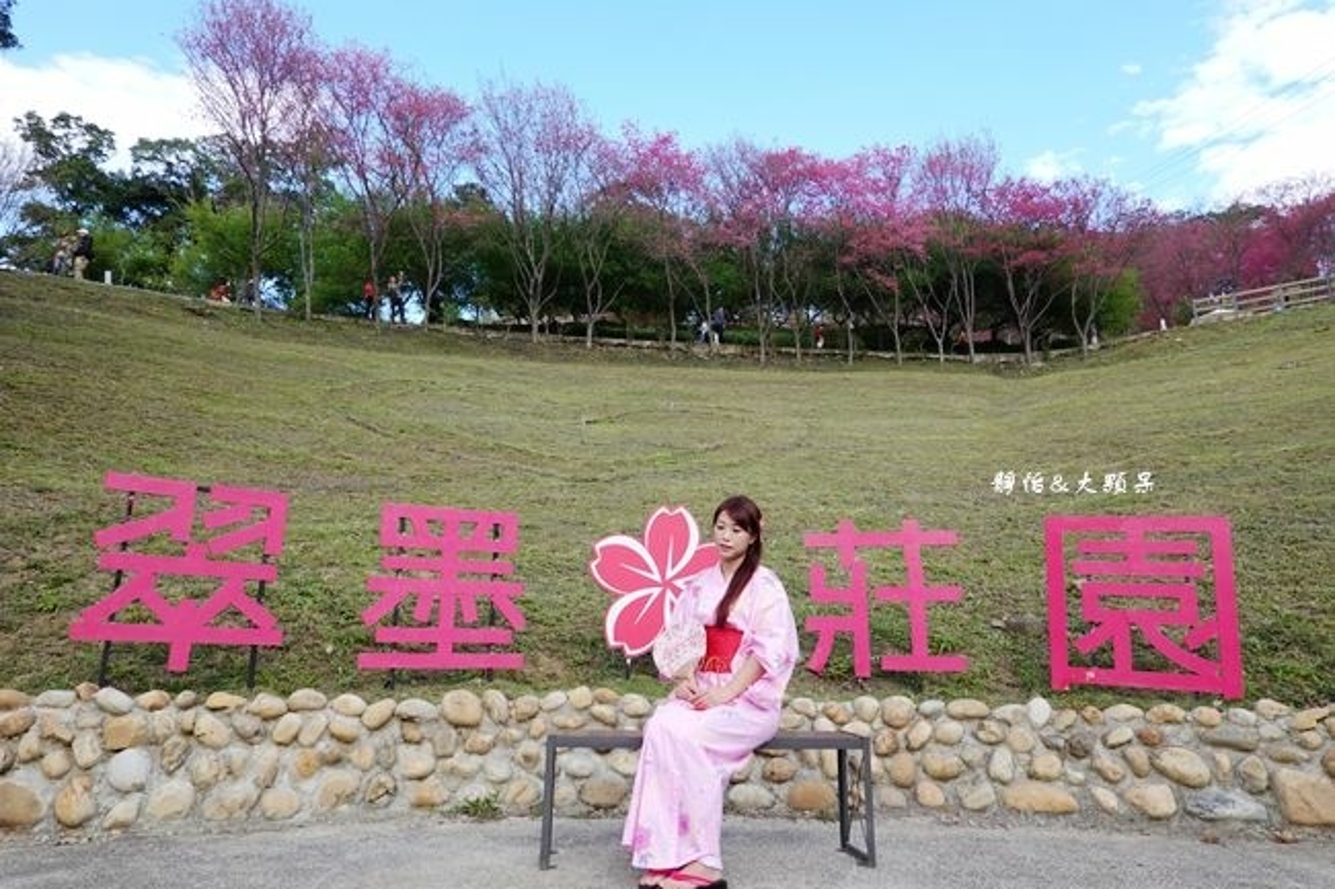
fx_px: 890
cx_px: 668
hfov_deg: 73.8
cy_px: 444
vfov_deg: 53.1
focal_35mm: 24
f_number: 2.8
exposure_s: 1/400
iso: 125
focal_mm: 9
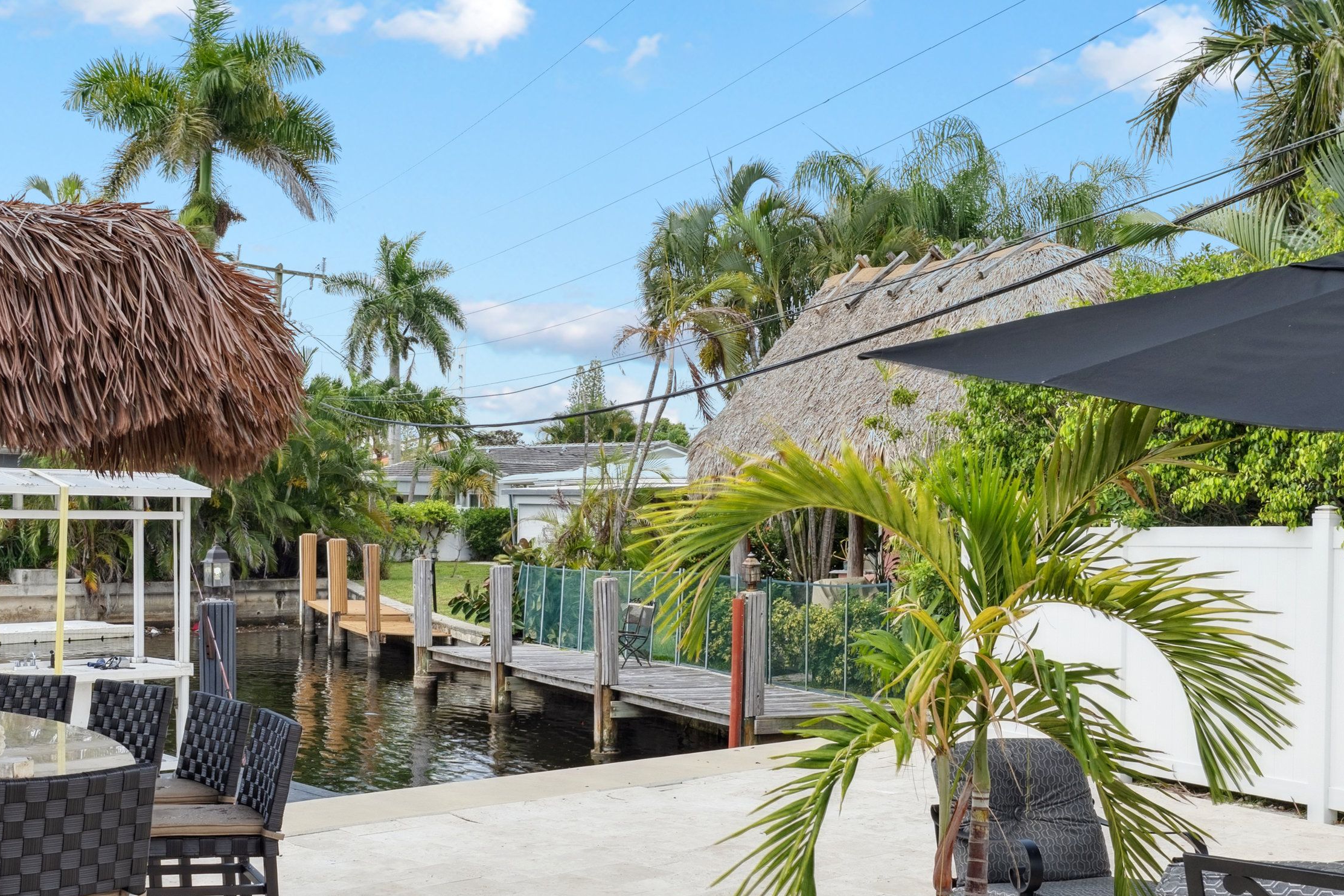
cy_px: 556
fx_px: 1568
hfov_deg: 46.3
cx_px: 585
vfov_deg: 31.8
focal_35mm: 42
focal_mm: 17
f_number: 7.1
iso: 250
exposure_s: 1/800
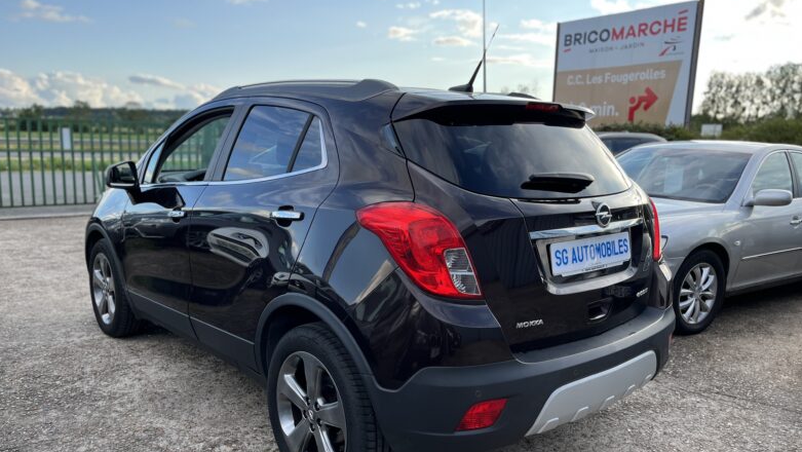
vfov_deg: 40.1
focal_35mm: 29
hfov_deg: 66.0
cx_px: 394
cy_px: 259
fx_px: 617
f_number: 1.6
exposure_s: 1/777
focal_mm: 5.1
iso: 50
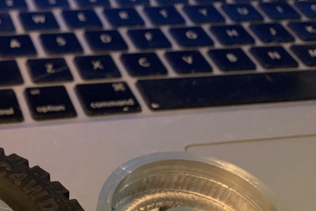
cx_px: 12
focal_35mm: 58
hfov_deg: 32.2
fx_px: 509
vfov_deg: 21.8
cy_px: 248
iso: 400
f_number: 1.8
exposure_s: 1/33
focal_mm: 4.25
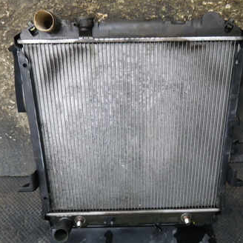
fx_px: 270
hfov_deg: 48.4
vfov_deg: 48.5
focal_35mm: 34
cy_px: 122
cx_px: 134
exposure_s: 1/50
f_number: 3.5
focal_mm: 5
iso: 125
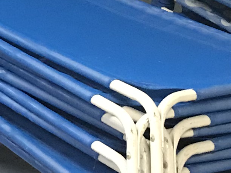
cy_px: 67
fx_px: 1227
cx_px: -72
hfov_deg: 10.5
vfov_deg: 8.1
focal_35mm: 184
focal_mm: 3.99
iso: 80
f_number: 1.8
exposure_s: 1/15
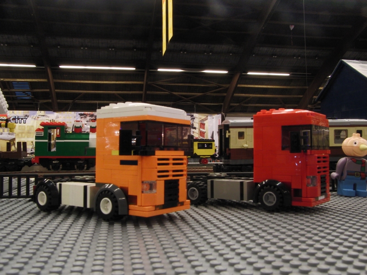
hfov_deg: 50.1
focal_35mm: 37
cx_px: 184
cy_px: 138
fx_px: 392
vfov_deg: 38.7
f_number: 7.7
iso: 100
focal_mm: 6.5
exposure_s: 1
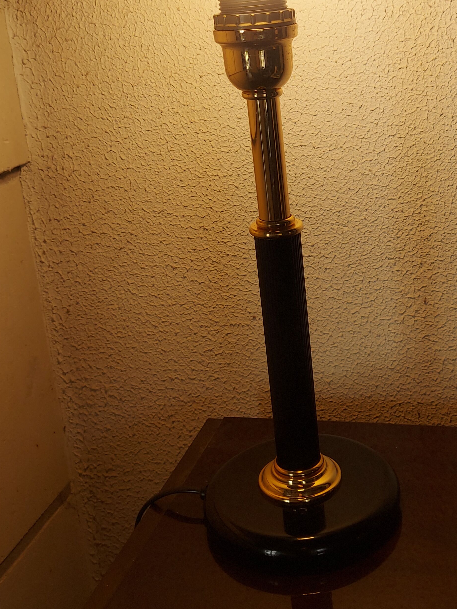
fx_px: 792
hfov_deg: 31.9
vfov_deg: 41.9
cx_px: 315
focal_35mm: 45
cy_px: 247
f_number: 1.8
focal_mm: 5.23
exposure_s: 1/130
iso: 32
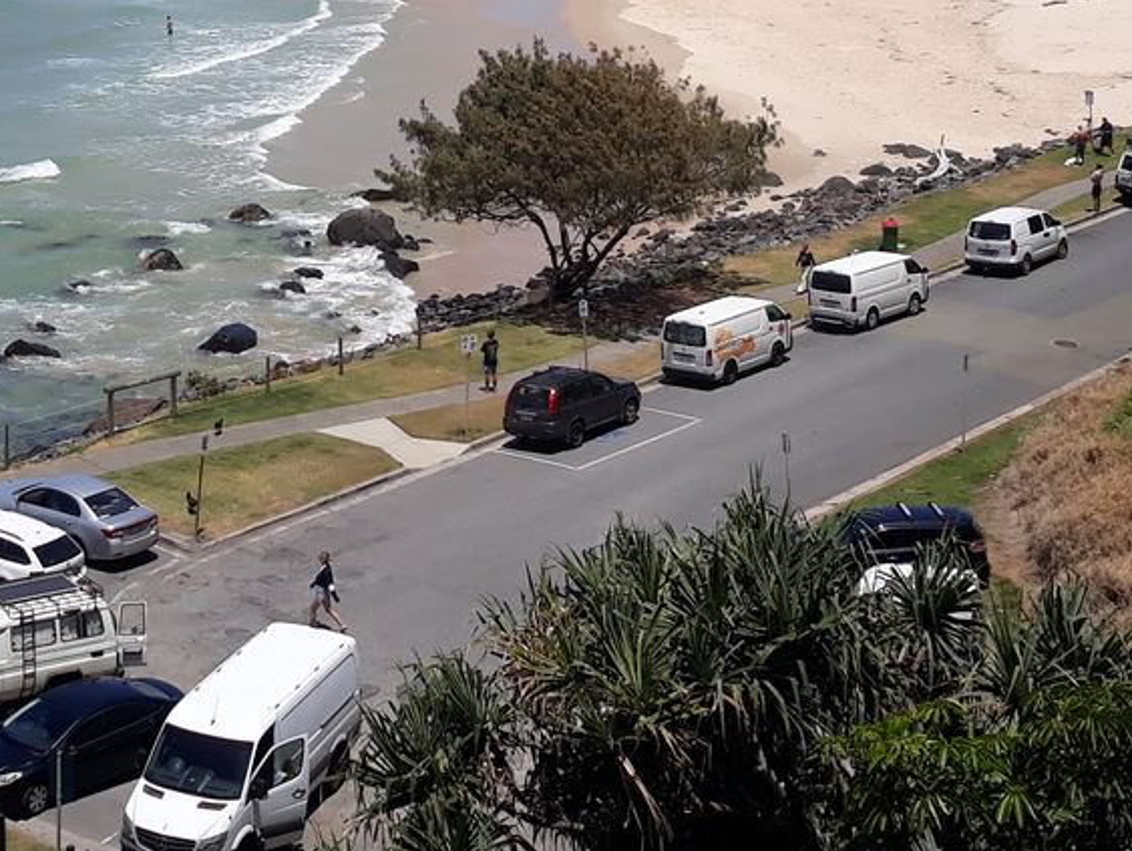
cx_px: 404
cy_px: -76
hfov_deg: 28.0
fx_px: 2258
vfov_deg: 20.4
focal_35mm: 69
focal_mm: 3.71
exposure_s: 1/2985
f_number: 1.7
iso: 40
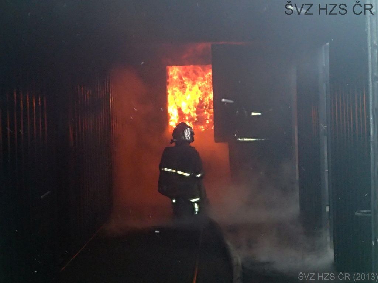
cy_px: 142
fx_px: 1092
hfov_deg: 19.6
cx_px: 189
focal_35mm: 100
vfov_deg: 14.8
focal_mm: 18
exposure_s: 1/100
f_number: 4.9
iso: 1000
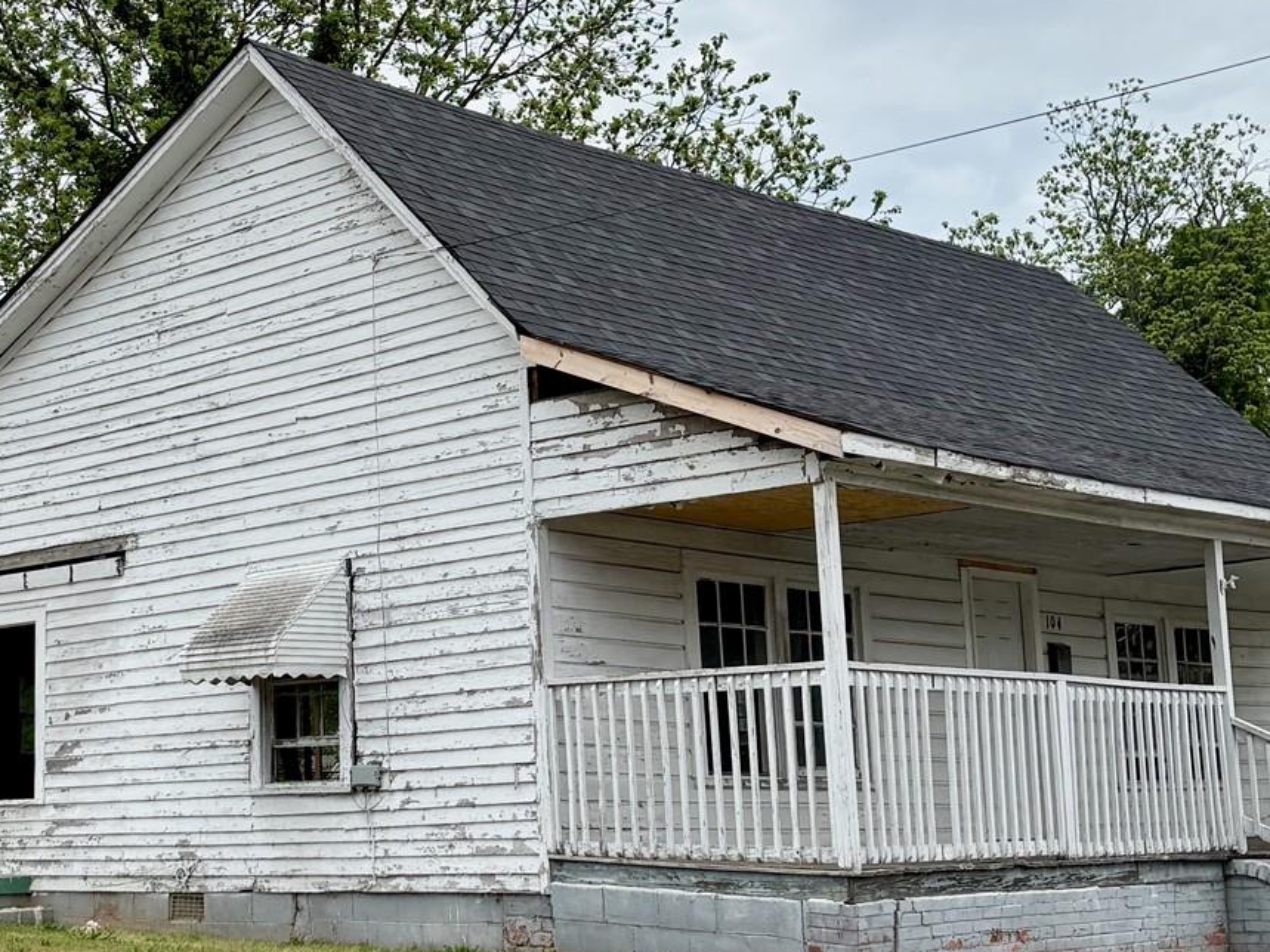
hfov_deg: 30.7
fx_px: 2274
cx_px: 325
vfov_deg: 23.6
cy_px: 466
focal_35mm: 62
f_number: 1.6
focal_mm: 5.96
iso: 50
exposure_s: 1/4425
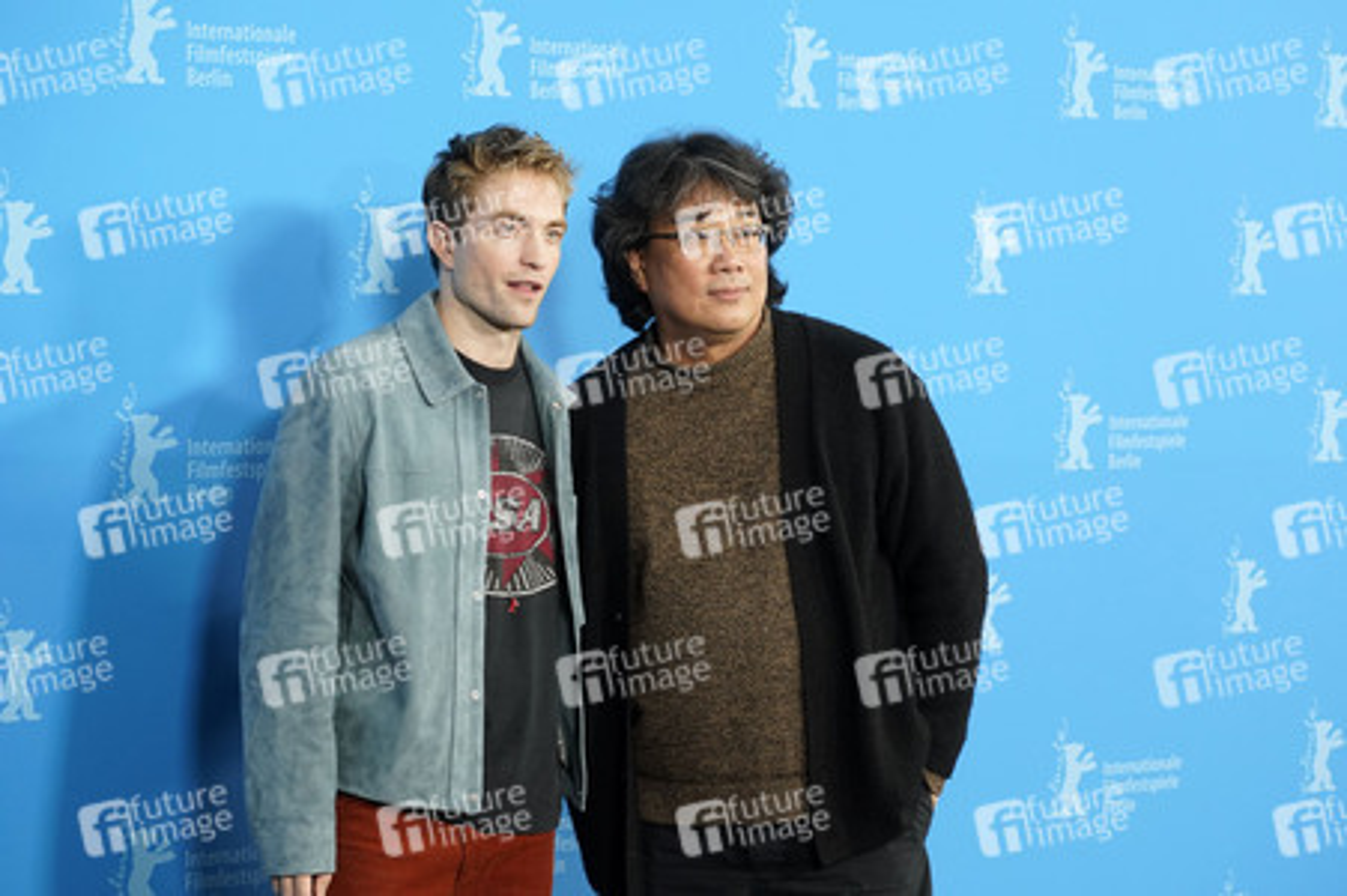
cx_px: 674
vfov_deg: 15.9
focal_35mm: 86
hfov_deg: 23.7
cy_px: 448
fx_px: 3215
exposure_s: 1/100
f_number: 5.6
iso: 2000
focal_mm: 86
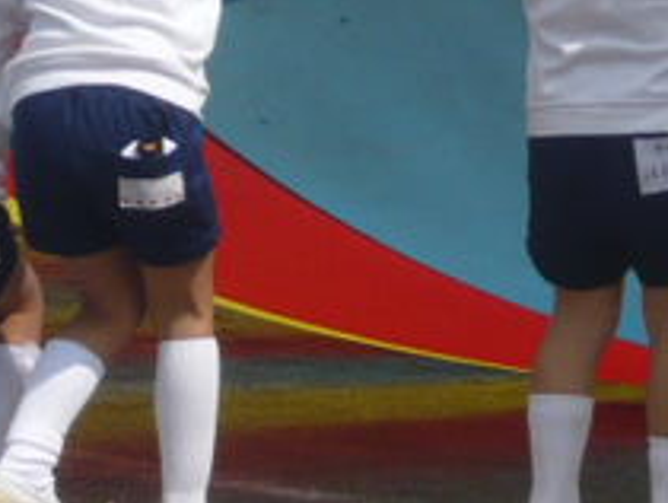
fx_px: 6994
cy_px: 48
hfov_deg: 5.5
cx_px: -41
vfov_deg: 4.1
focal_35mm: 362
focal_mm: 13
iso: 100
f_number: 5
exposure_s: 1/1000
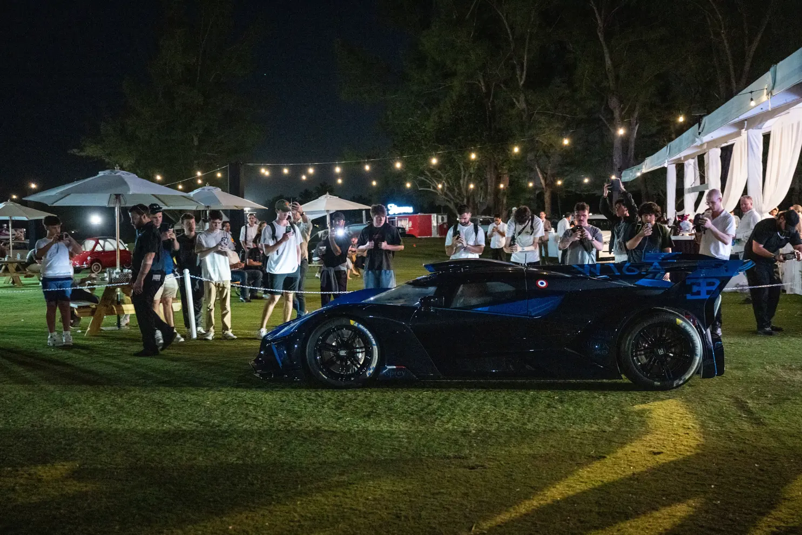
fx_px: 769
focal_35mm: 34
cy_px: 268
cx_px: 401
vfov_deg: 38.4
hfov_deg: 55.1
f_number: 2.8
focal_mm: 34.5
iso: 6400
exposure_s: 1/125
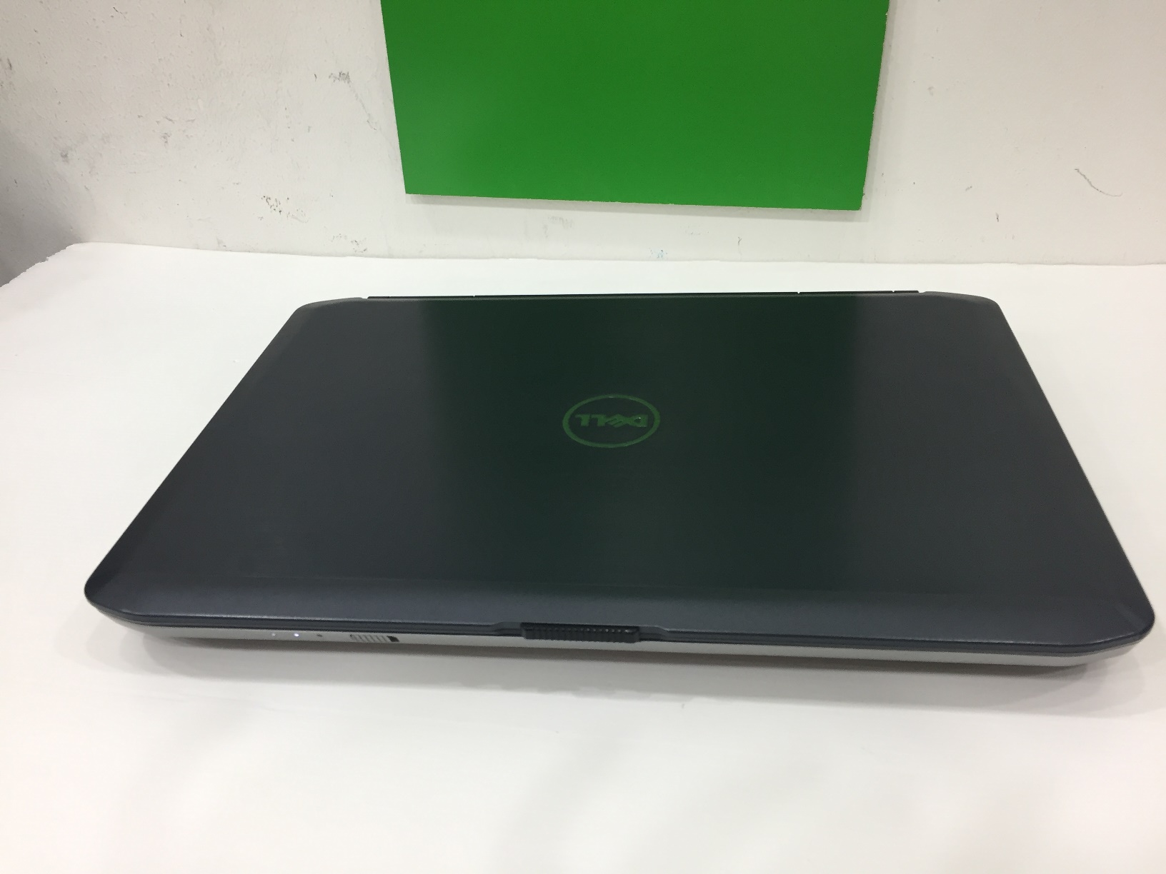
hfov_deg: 61.7
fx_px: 977
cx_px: 583
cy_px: 437
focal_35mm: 29
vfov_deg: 48.2
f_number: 2.2
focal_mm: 4.15
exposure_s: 1/33
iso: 80
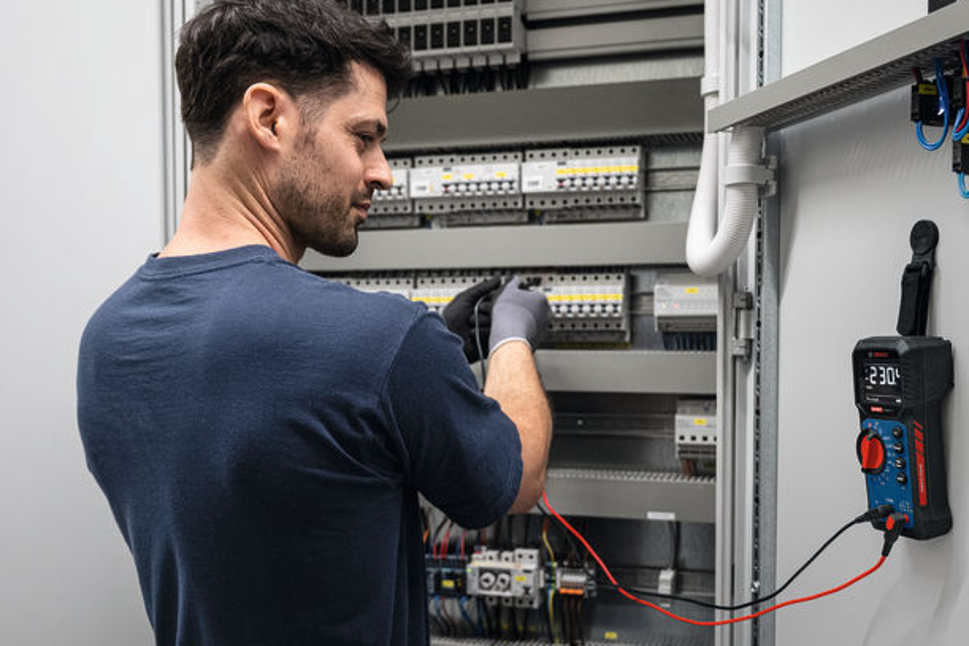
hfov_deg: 50.7
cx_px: 525
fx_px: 1022
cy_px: 375
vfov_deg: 35.0
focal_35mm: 38
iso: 2200
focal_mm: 29
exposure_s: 1/160
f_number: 3.5
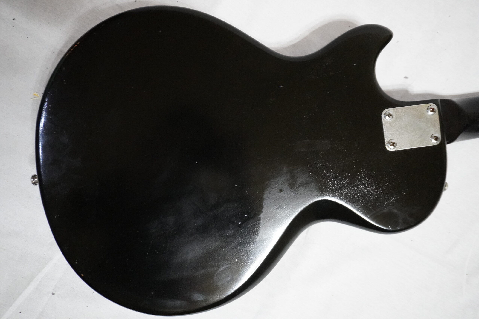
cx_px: 240
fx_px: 419
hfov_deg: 59.5
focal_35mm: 32
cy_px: 160
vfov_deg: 41.7
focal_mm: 21
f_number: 4
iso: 6400
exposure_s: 1/125
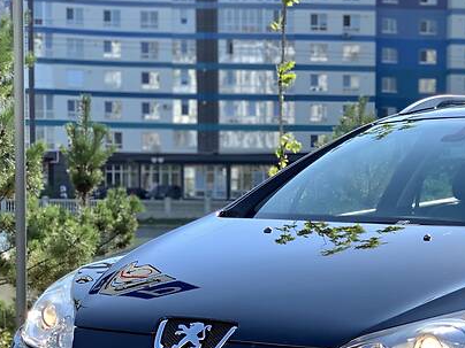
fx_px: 1384
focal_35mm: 103
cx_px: 425
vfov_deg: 14.2
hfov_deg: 18.7
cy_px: 332
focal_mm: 6
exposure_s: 1/494
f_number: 2.4
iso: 16
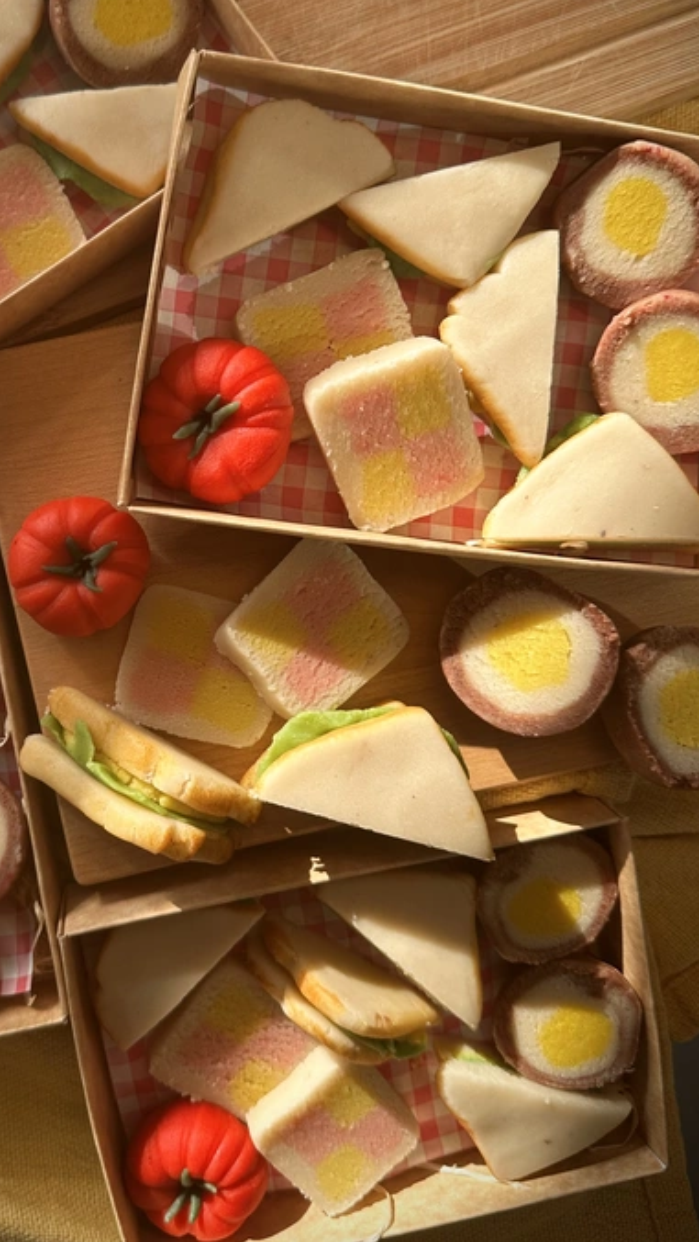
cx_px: 180
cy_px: 571
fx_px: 1120
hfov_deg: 34.0
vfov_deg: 57.9
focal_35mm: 34
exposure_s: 1/1157
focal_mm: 6.86
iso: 80
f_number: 1.78
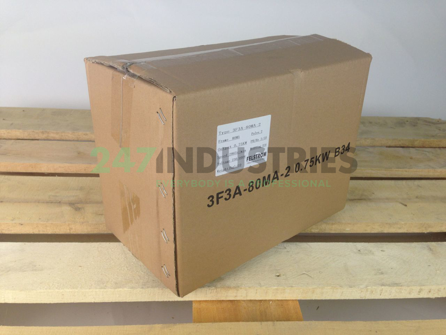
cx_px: 223
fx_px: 425
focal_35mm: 33
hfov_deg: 55.4
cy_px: 168
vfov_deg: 42.9
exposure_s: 1/153
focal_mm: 4.12
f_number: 2.4
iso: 50
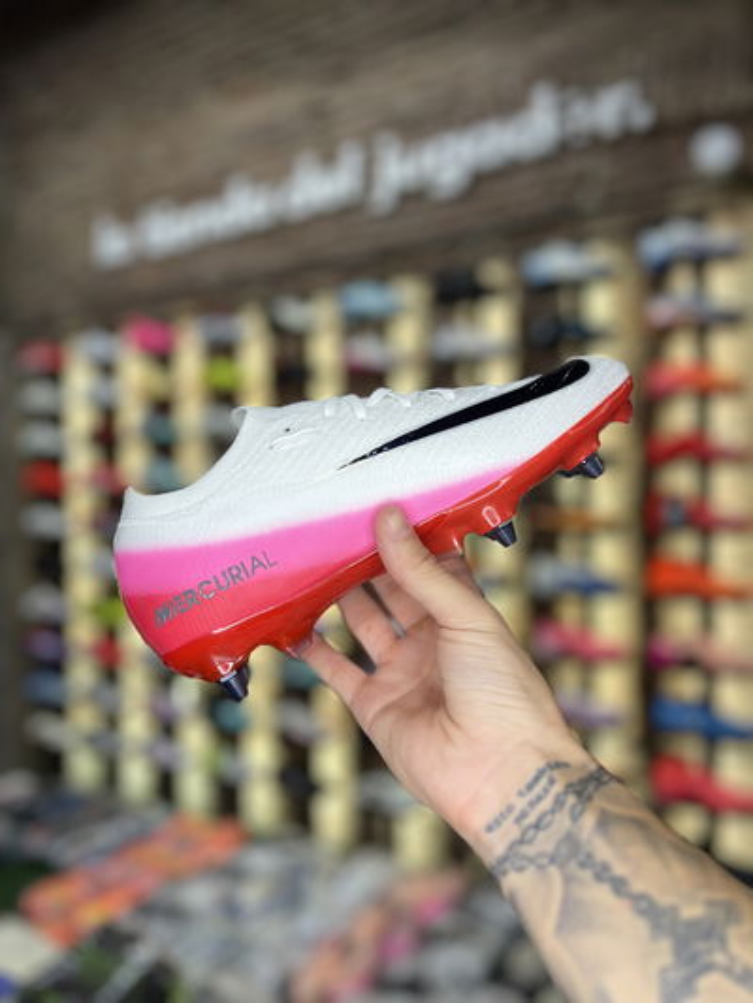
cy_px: 502
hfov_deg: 53.1
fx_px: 754
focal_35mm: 26
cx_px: 376
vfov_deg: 67.3
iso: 50
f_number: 1.5
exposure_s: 1/100
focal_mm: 5.7
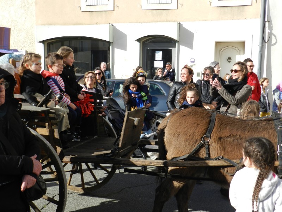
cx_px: 141
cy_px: 106
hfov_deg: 49.0
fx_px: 310
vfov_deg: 37.7
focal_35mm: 38
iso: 160
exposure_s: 1/800
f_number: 4
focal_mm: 6.7
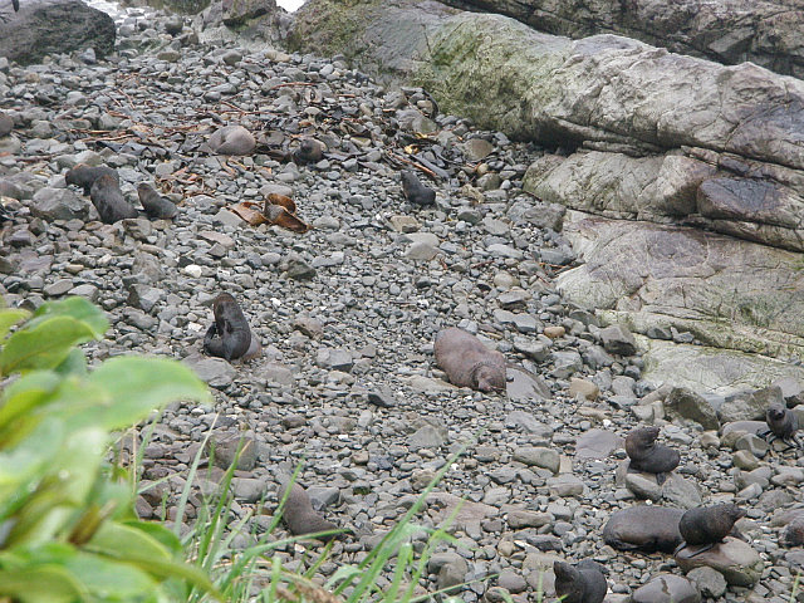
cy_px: 302
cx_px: 402
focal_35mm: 102
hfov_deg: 19.3
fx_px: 2369
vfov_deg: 14.5
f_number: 5.1
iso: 320
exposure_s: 1/100
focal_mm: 18.2
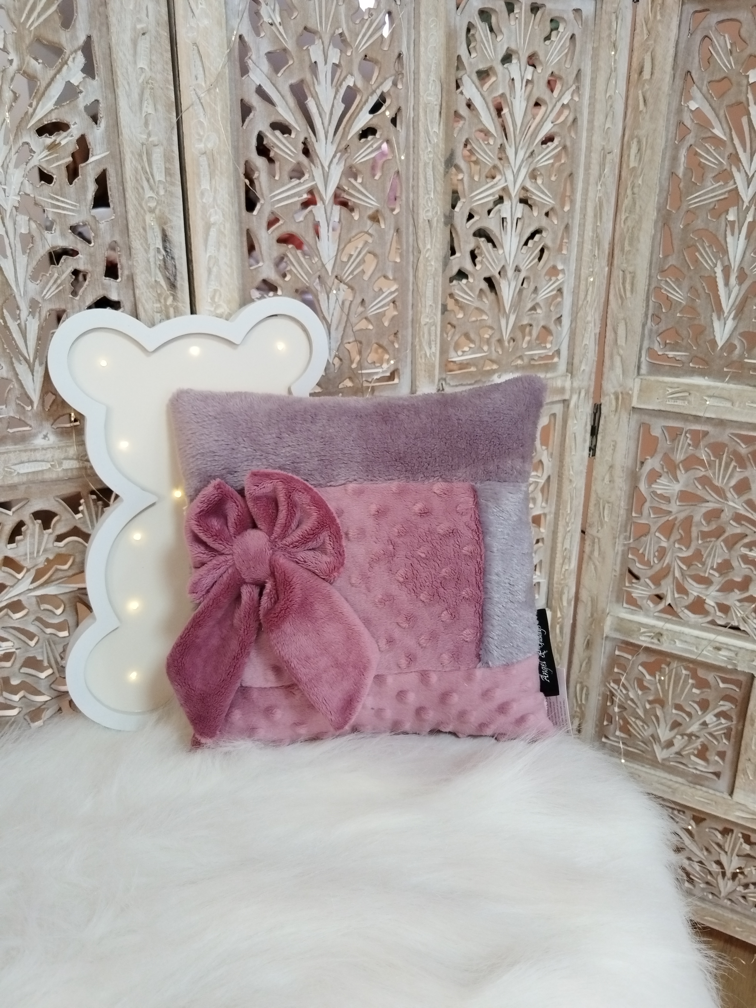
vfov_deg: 67.3
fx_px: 757
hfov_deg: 53.1
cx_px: 378
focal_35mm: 26
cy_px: 504
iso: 1000
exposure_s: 1/33.3
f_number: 1.9
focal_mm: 4.95
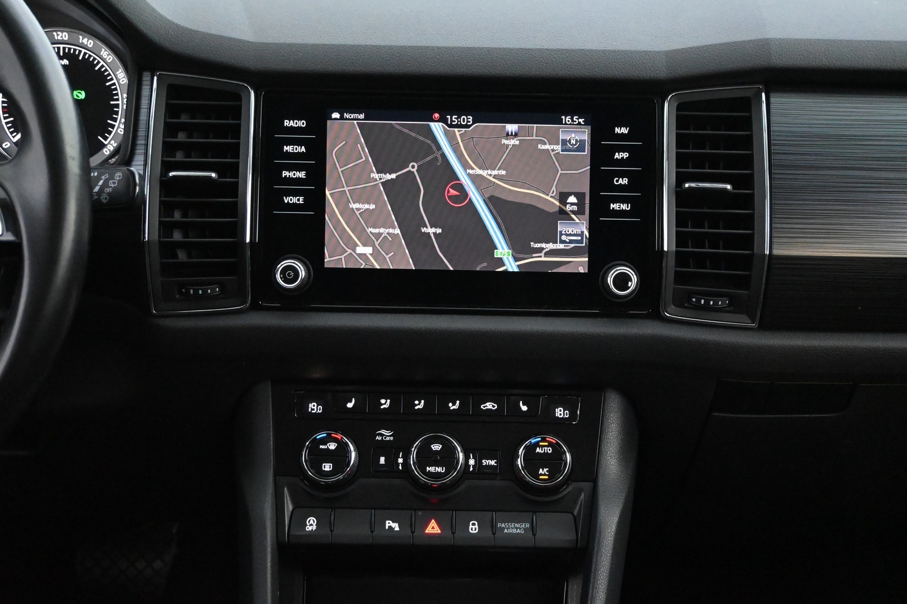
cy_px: 302
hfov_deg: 43.6
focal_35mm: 45
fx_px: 1134
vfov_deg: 29.9
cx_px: 454
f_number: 4.8
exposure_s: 1/50
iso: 10000
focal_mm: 30
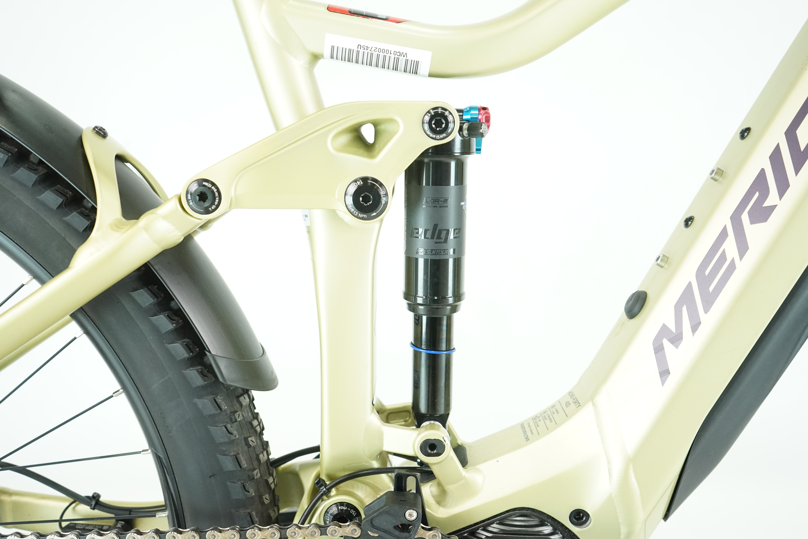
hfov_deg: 58.7
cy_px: 270
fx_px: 718
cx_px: 404
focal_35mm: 32
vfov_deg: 41.1
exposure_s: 1/200
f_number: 5
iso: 3200
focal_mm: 32
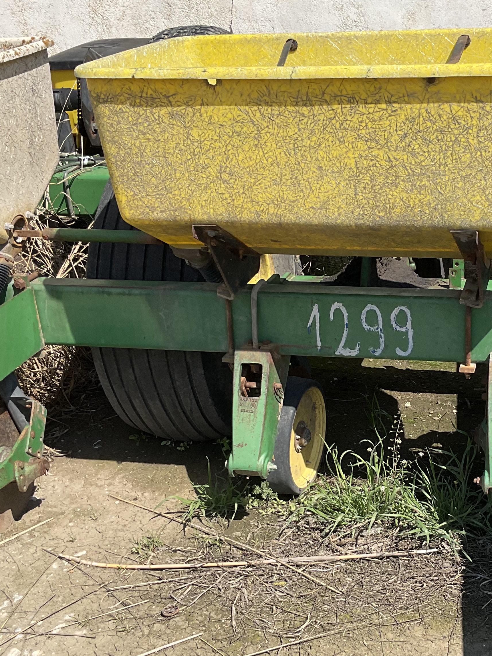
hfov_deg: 28.1
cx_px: 380
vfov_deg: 37.4
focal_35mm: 51
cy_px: 375
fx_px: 966
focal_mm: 3
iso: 16
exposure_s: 1/1786
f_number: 1.8
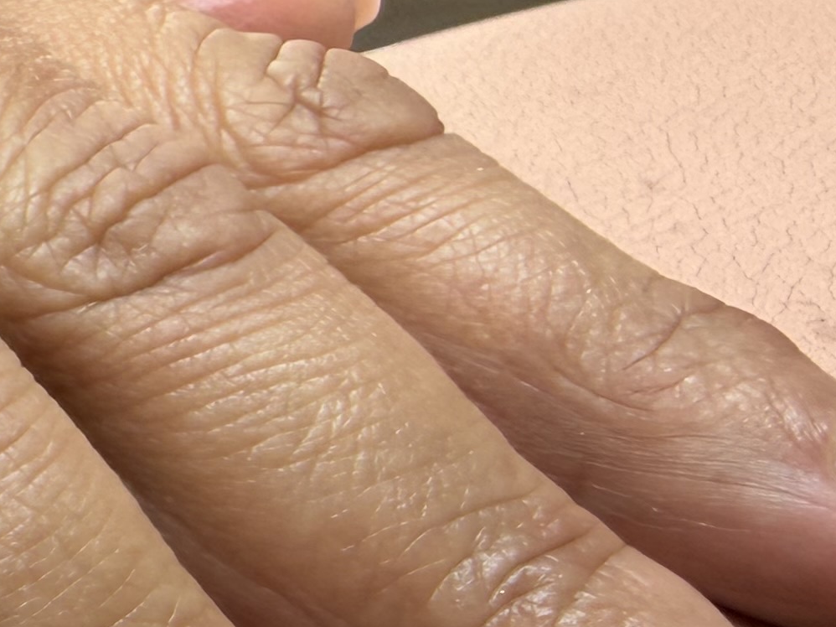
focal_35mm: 97
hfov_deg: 18.4
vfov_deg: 15.0
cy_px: 595
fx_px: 2342
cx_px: -333
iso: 50
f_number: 2.2
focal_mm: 2.22
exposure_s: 1/101
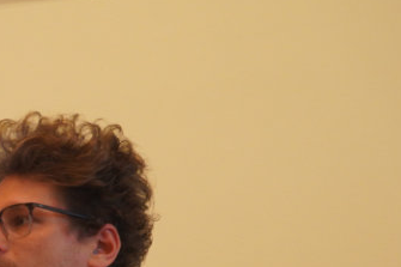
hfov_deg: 16.8
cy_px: 457
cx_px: -254
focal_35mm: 107
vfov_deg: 11.9
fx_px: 1191
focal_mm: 28
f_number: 4
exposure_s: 1/160
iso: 1250
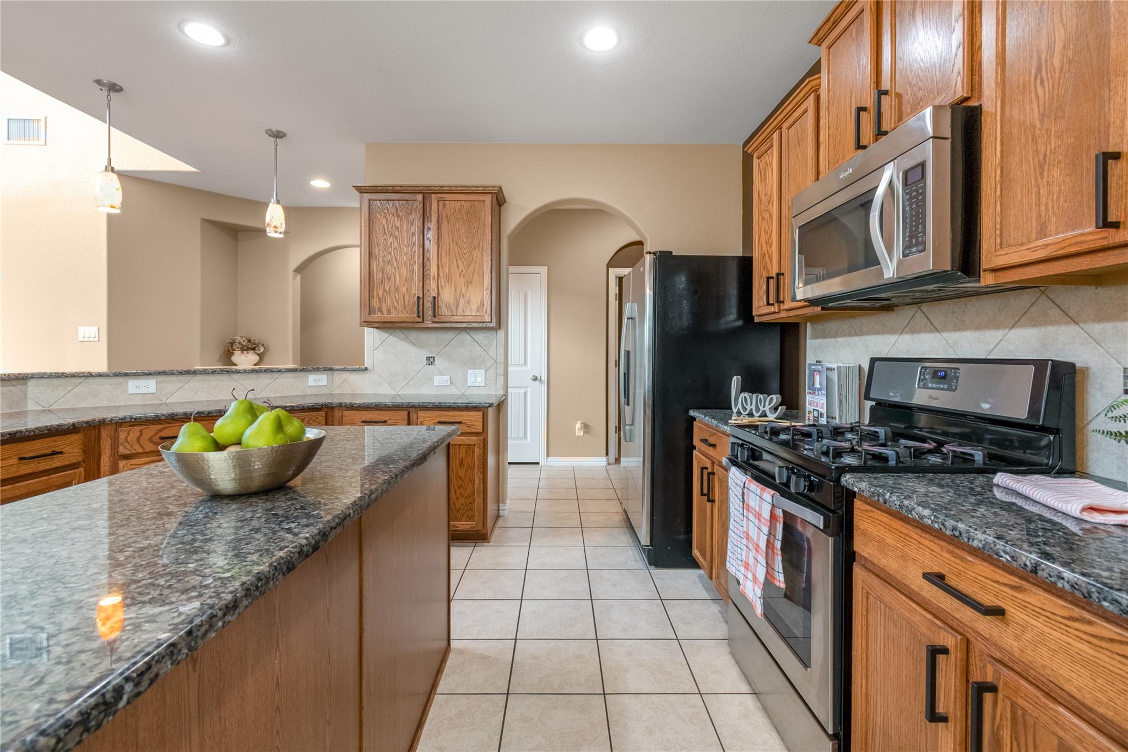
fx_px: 470
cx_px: 564
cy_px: 376
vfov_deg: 77.3
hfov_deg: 100.4
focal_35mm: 15
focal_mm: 10
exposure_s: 1/30
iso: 800
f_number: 6.3
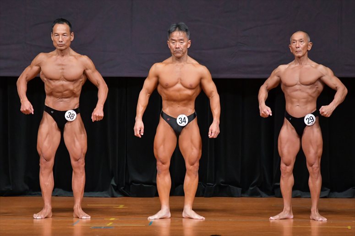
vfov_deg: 4.8
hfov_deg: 7.2
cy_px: 118
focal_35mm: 285
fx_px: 2809
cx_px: 178
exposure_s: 1/400
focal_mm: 190
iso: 5000
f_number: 5.6
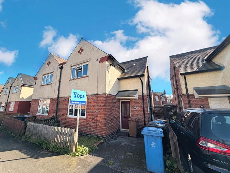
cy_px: 86
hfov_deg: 102.1
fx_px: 93
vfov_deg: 85.7
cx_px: 115
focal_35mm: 14
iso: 32
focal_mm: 2.22
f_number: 2.2
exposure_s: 1/770
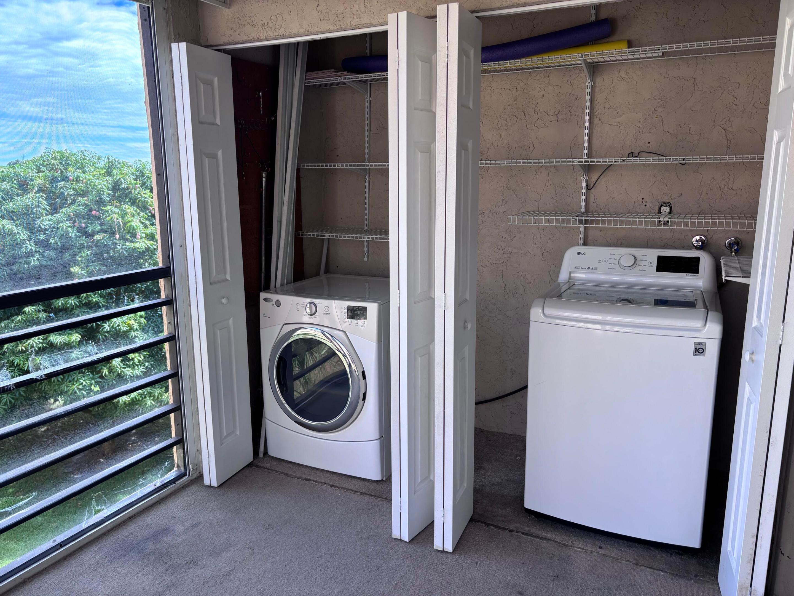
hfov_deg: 67.3
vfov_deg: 53.1
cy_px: 298
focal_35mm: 26
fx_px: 596
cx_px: 397
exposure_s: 1/251
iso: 40
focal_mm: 5.96
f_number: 1.6
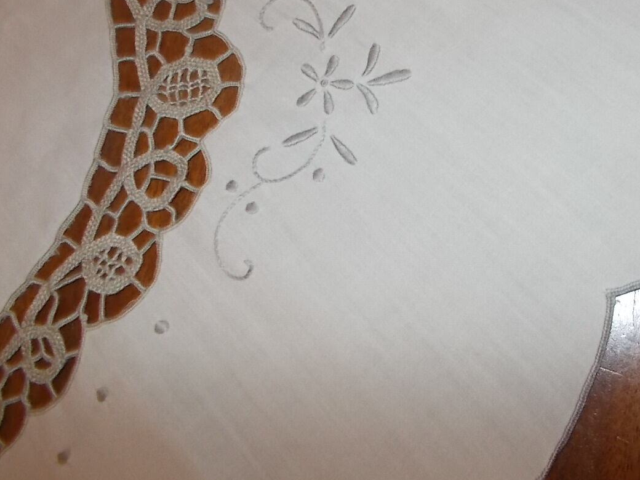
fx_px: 740
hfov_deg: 45.3
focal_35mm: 40
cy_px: 138
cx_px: 472
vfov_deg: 35.4
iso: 200
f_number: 3.2
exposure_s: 1/25
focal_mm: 4.6
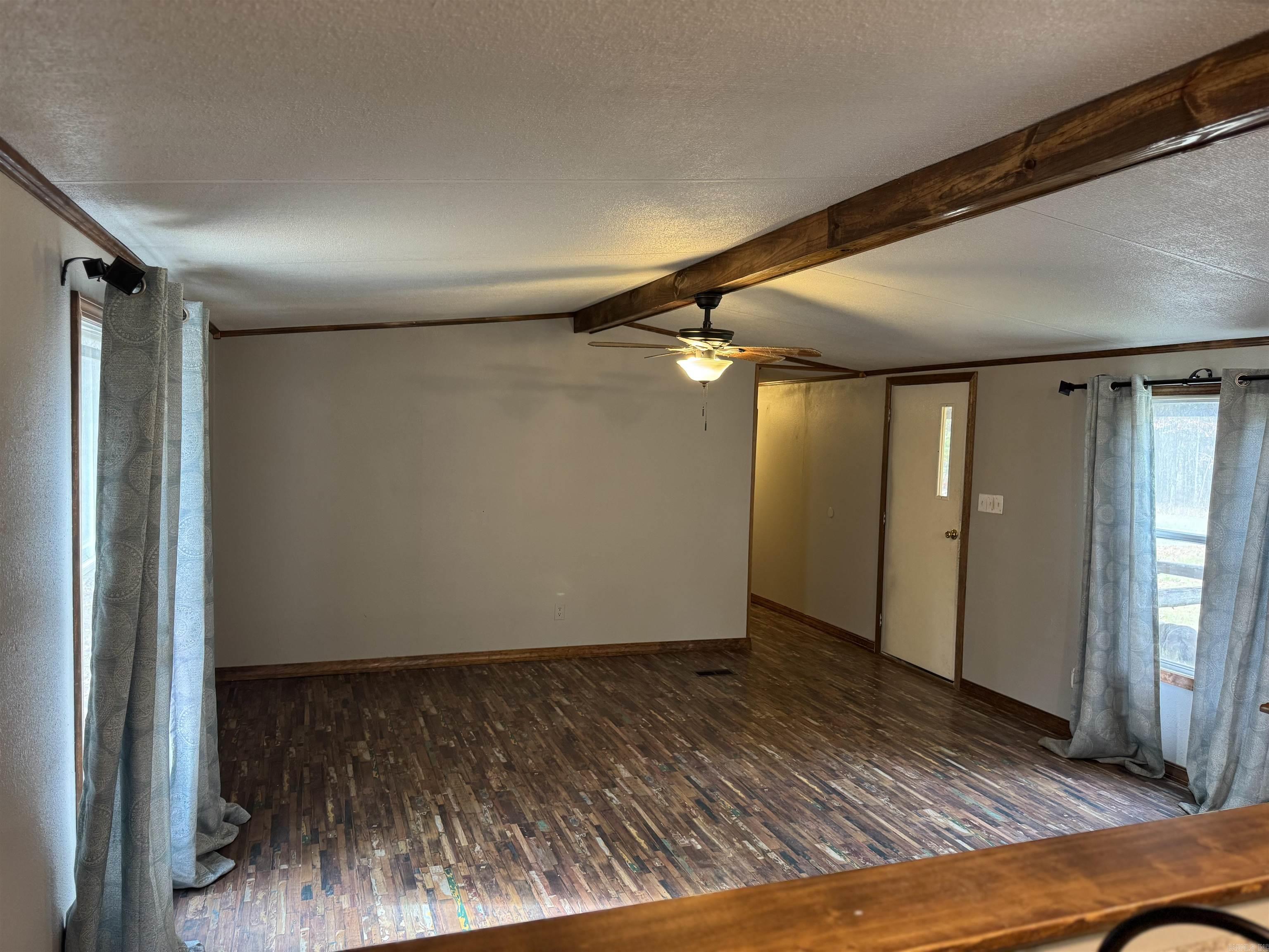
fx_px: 880
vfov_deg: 56.8
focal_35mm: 24
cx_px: 634
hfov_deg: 71.6
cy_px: 476
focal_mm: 6.76
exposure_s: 1/60
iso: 250
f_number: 1.78
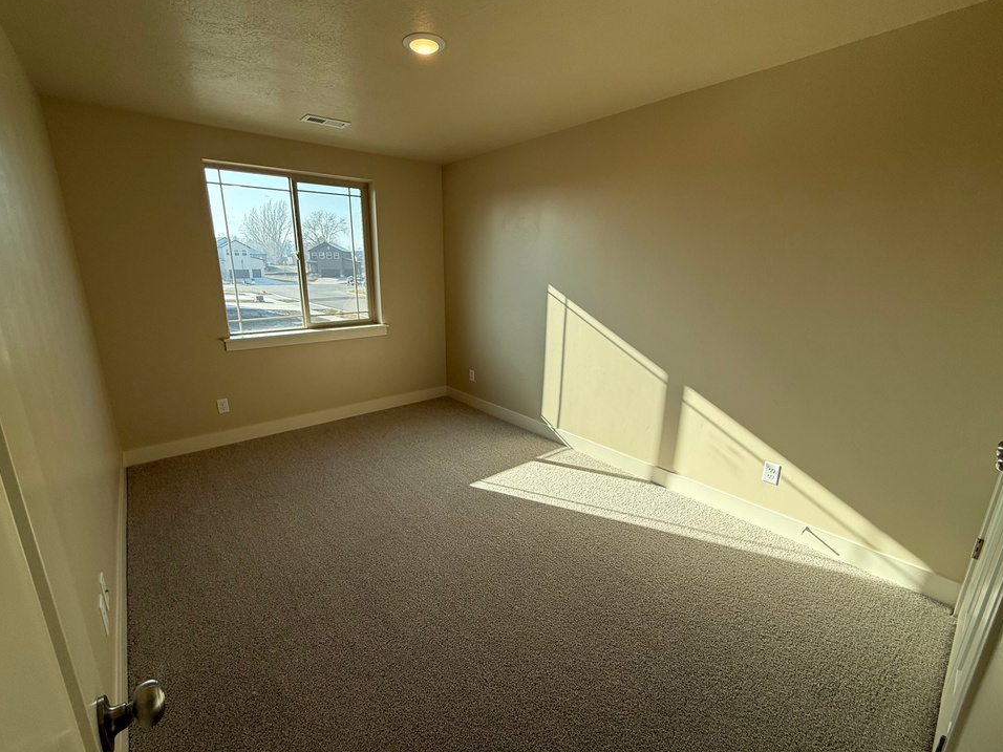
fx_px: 435
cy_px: 374
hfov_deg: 98.1
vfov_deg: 81.7
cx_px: 486
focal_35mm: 15
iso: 50
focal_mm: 2.22
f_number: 2.2
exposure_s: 1/590
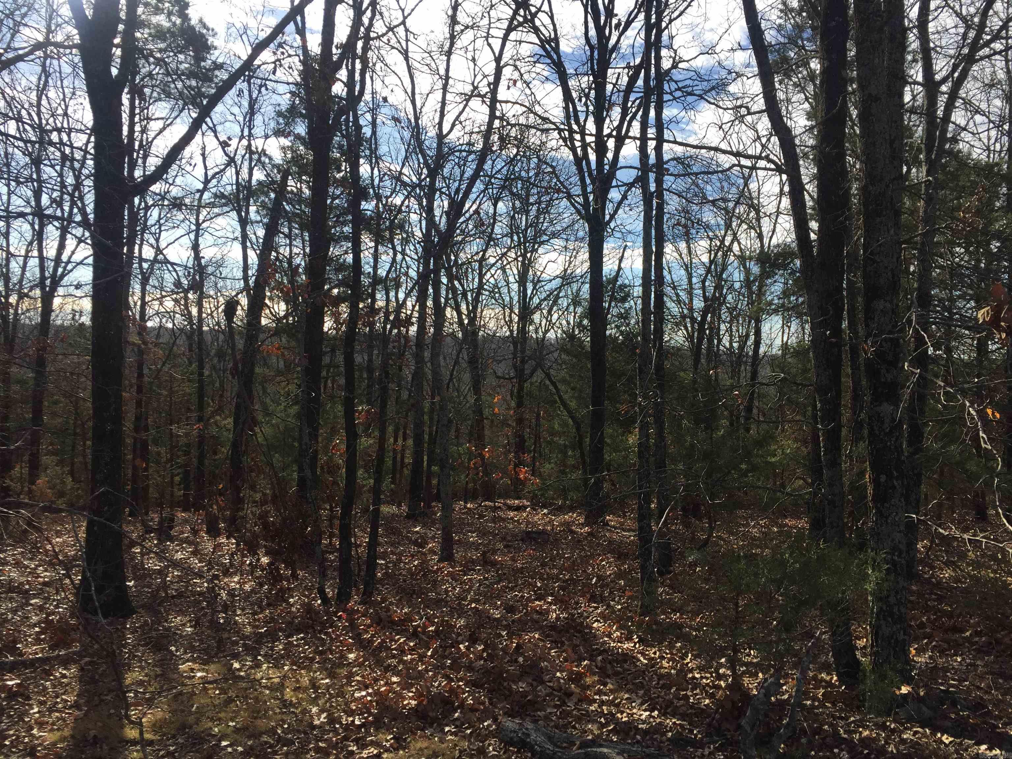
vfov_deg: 48.2
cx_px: 506
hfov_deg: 61.7
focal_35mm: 29
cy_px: 380
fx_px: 848
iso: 32
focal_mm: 4.15
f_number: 2.2
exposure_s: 1/1522
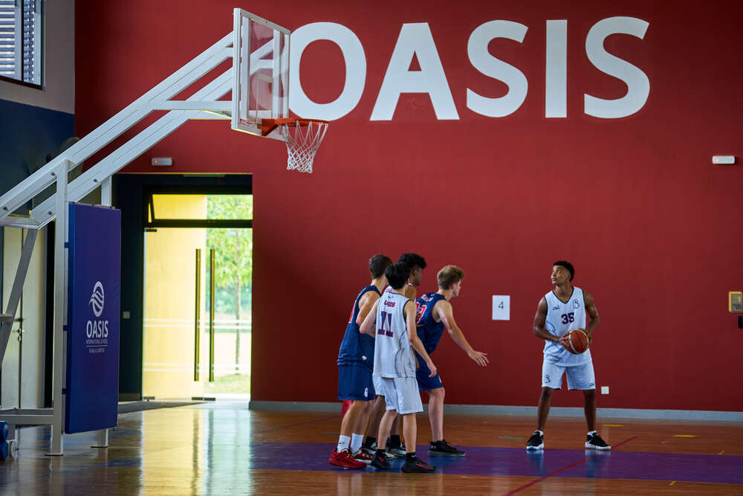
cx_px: 372
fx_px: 2497
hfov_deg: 16.9
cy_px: 248
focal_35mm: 121
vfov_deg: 11.3
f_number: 4.5
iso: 500
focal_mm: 121
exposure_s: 1/125
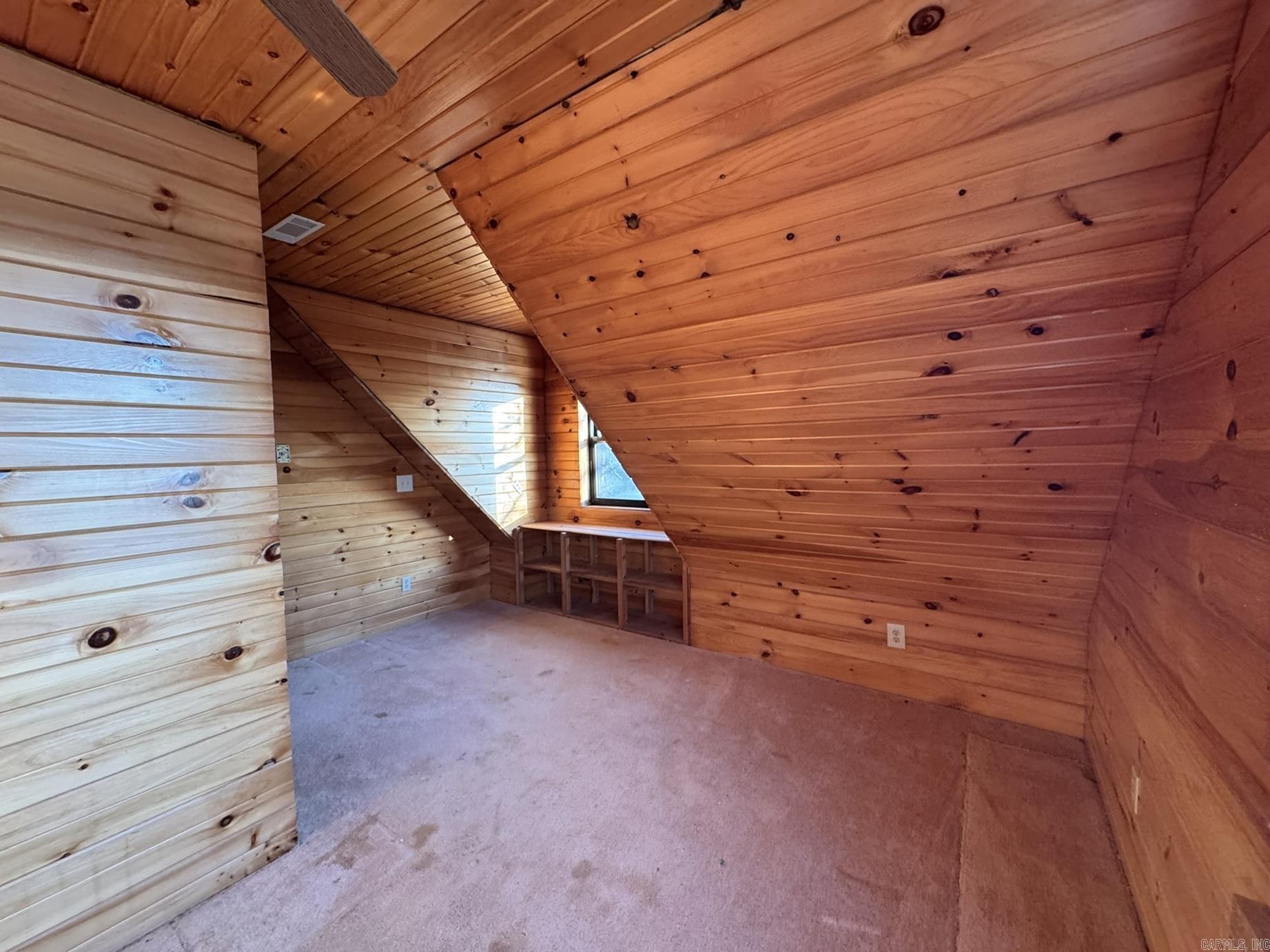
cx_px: 635
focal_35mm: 14
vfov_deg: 85.7
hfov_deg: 102.1
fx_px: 514
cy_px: 476
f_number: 2.2
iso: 320
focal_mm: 2.22
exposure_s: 1/99
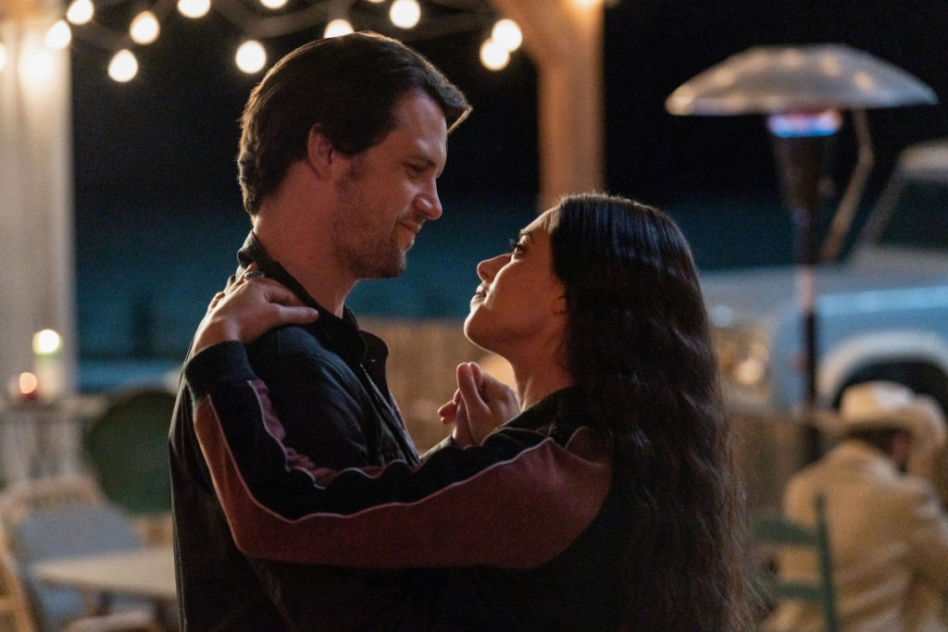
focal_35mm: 124
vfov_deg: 11.1
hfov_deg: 16.5
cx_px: 474
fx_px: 3266
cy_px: 316
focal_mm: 124
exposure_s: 1/200
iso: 8000
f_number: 4
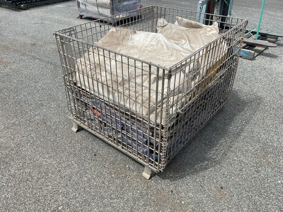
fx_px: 237
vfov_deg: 48.2
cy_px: 106
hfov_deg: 61.7
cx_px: 142
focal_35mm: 29
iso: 16
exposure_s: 1/1626
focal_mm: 3
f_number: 1.8
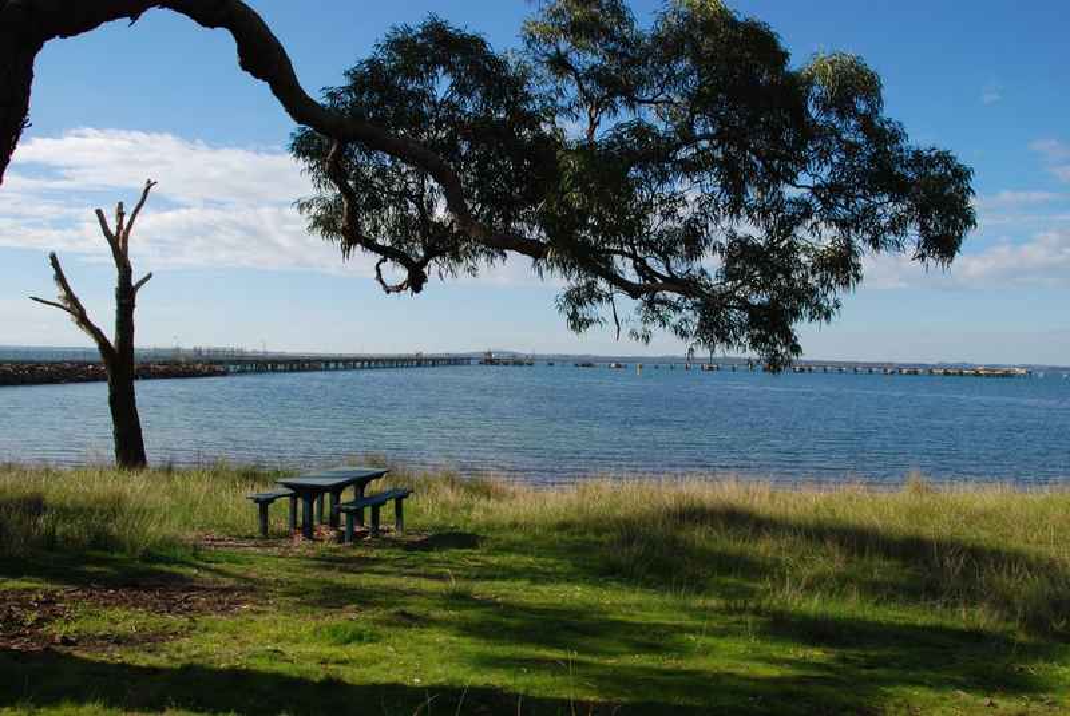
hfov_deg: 61.9
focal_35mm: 30
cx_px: 535
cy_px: 358
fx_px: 892
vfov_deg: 43.7
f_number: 11
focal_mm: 20
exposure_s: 1/500
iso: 400
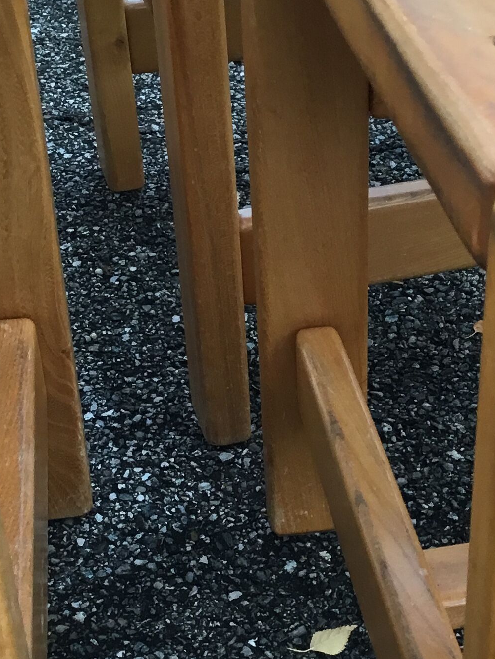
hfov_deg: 19.3
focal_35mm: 76
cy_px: 449
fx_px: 1448
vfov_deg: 25.5
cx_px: 323
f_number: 2.4
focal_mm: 3.3
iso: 32
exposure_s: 1/33
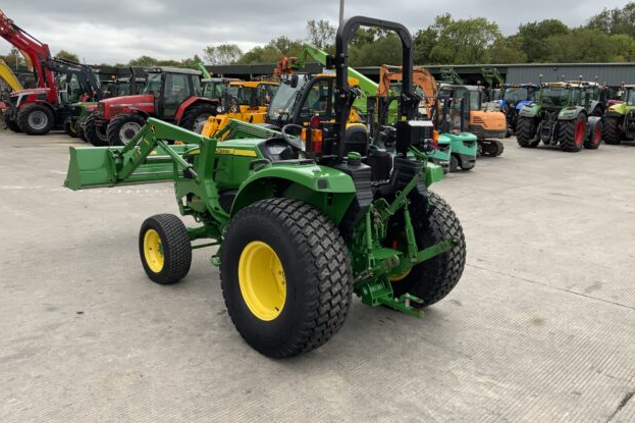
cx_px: 320
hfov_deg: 60.3
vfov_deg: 42.2
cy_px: 179
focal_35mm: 31
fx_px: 547
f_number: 1.8
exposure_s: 1/1377
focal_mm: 3
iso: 16
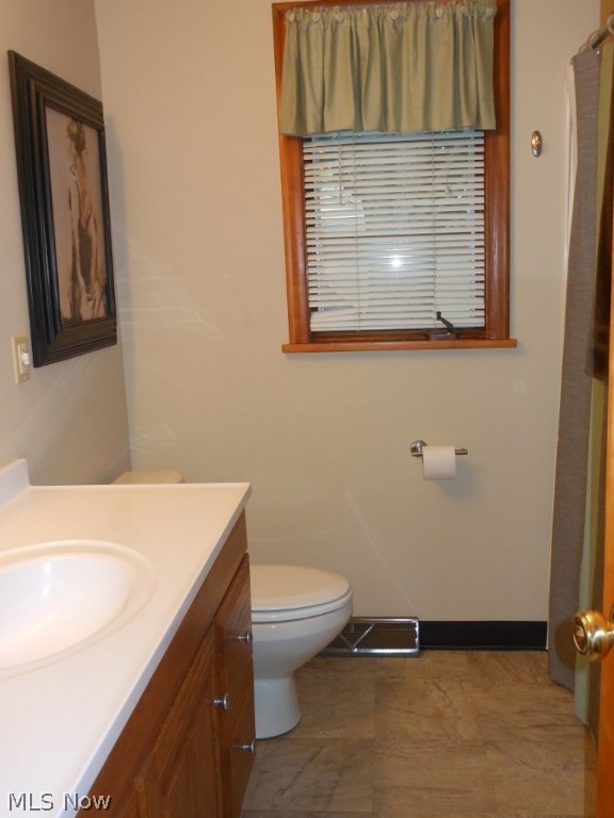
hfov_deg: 42.9
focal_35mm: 33
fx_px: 780
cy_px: 409
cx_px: 307
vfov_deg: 55.4
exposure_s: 1/25
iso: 200
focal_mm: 5.9
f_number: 4
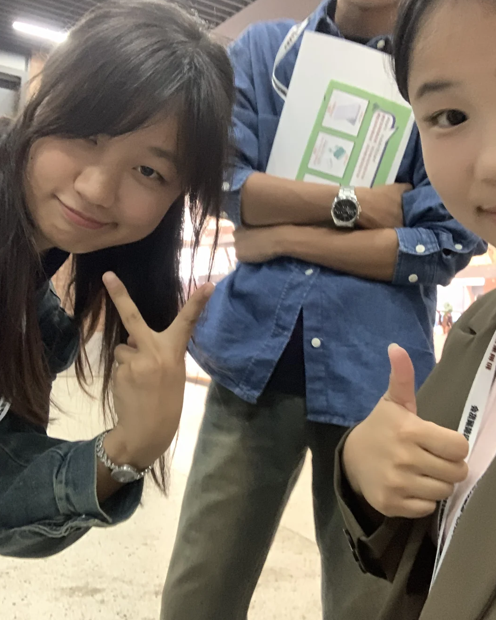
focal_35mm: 34
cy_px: 302
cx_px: 251
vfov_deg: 52.8
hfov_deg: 43.3
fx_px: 624
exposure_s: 1/17
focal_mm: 2.87
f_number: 2.2
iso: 640
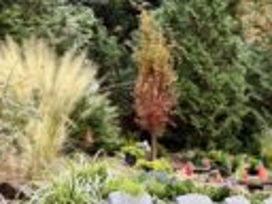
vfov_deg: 17.7
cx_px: 227
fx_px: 589
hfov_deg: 25.4
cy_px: 300
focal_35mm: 75
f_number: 1.78
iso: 200
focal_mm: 6.76
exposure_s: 1/88
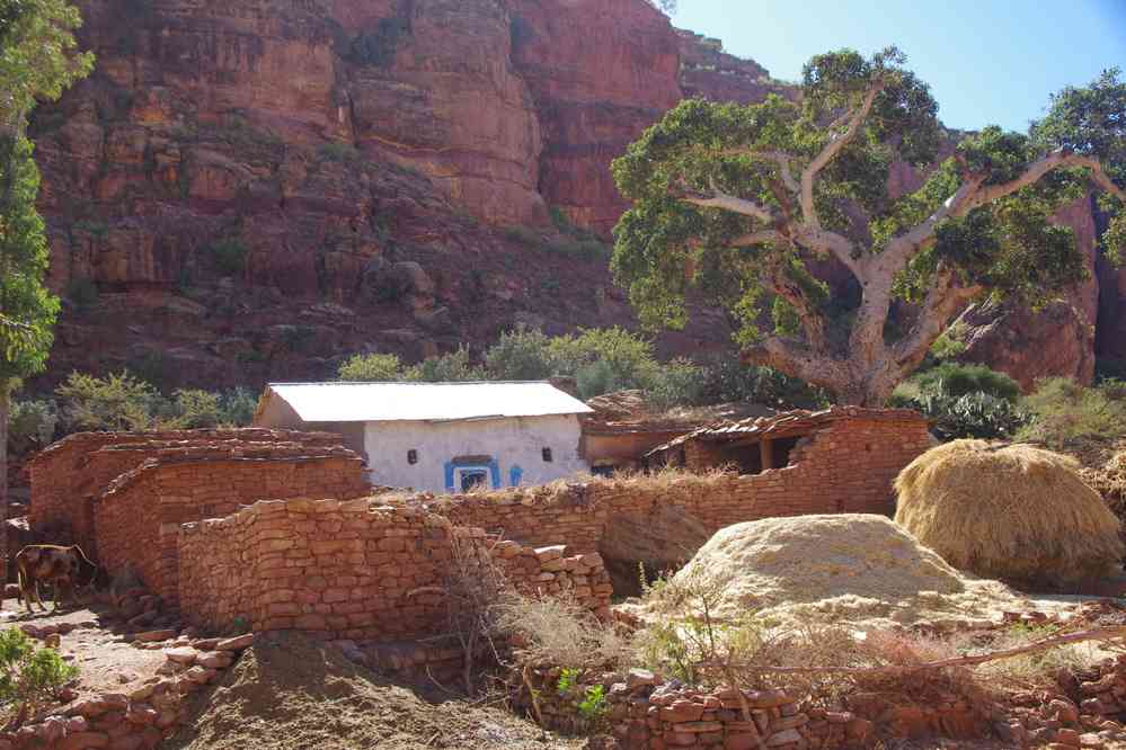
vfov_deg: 33.1
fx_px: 1262
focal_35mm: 40
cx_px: 563
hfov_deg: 48.1
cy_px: 375
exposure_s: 1/50
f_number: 9
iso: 200
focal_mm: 26.9
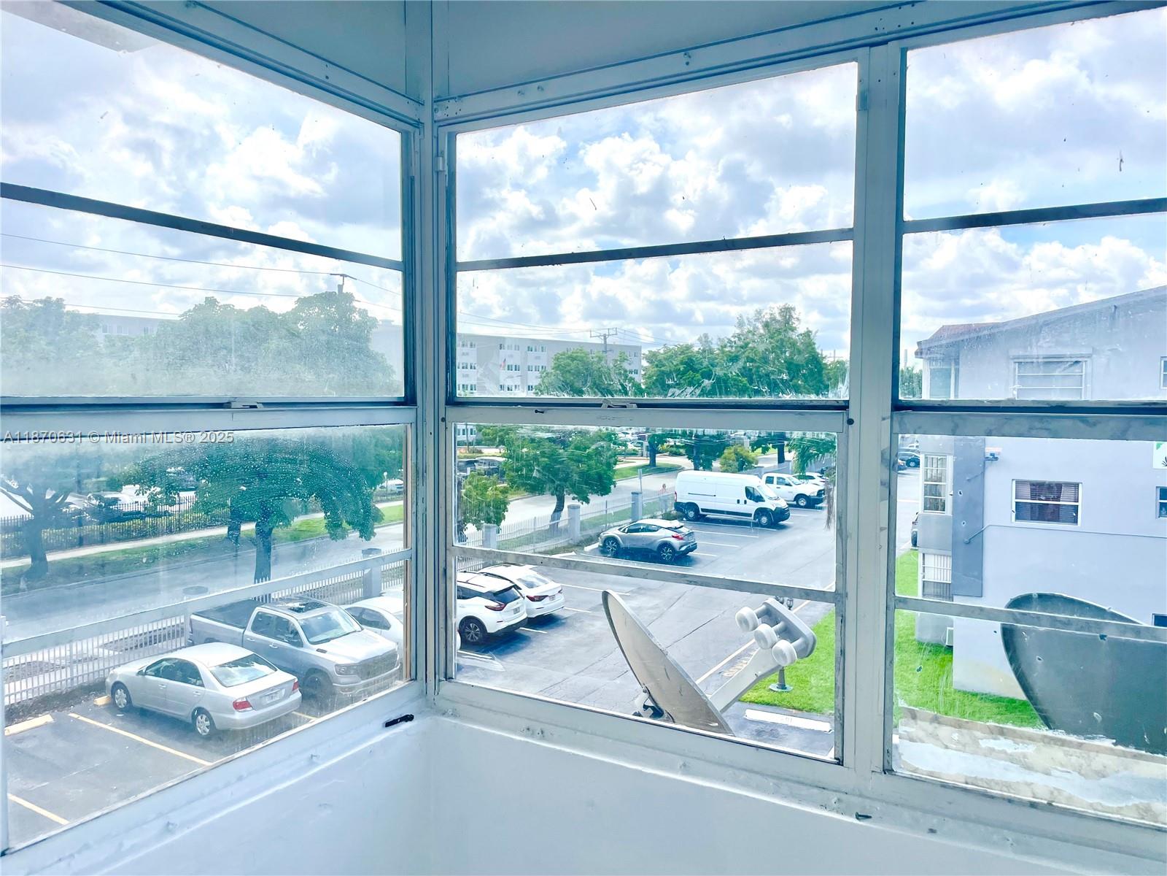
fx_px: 877
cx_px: 584
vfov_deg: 53.1
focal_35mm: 26
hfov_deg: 67.3
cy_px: 438
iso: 32
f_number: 1.6
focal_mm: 4.2
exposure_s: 1/4132
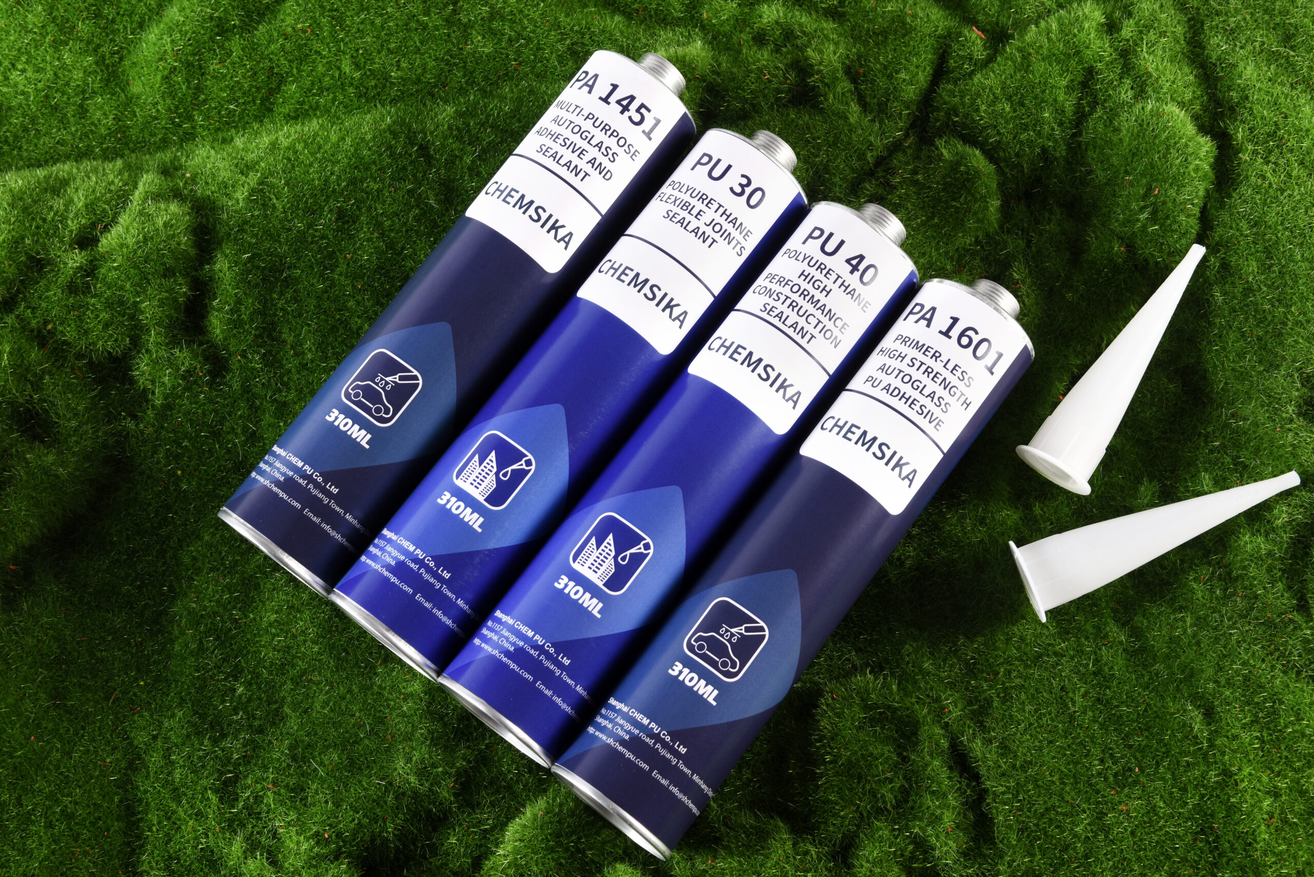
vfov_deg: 26.0
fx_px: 1899
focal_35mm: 52
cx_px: 657
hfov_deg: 38.2
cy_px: 438
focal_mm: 52
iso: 200
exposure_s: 1/160
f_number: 14
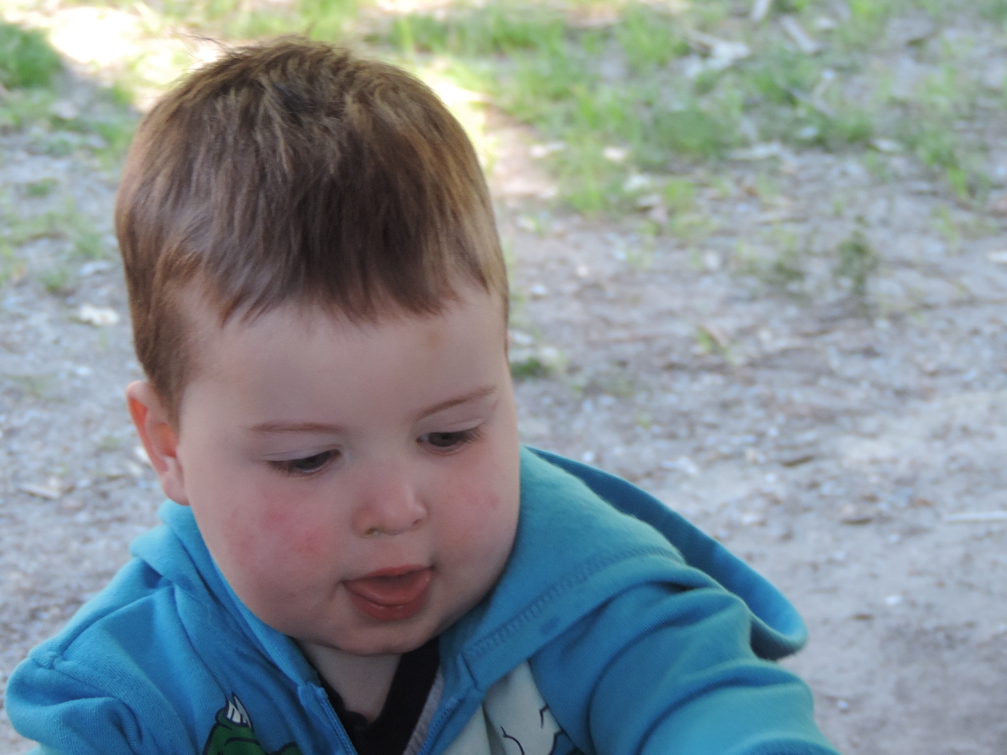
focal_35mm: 181
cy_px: 403
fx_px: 5265
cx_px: 540
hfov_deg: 10.9
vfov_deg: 8.2
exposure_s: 1/60
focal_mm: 25.8
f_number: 4.4
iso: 400
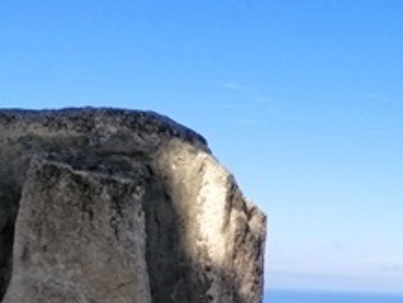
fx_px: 839
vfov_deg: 19.4
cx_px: 553
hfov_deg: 23.3
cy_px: 353
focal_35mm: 72
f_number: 2.2
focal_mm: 3.81
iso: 50
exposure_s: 1/907
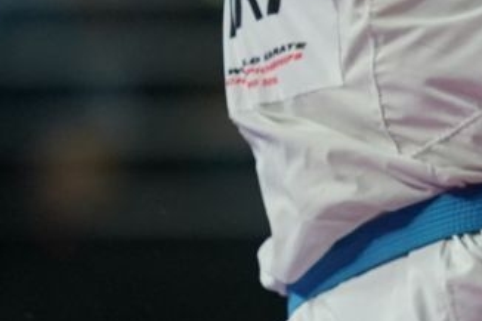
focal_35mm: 2207
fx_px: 29533
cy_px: 10
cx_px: 1236
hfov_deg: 0.9
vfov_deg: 0.6
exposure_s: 1/1000
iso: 2000
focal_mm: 400
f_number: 2.8
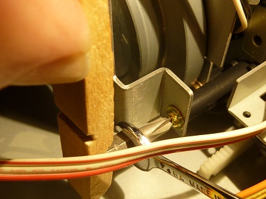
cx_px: 142
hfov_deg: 42.9
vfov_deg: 32.7
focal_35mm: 44
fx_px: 338
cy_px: 122
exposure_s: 1/60
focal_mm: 4.1
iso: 80
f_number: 3.3
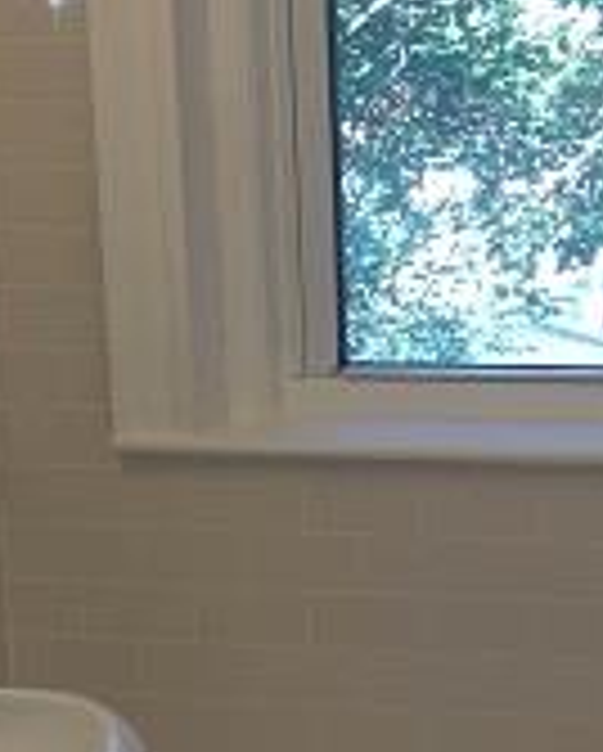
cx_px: 504
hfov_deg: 15.3
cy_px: 464
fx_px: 2227
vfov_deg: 19.1
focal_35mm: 100
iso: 64
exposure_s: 1/60
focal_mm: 4.28
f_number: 2.4
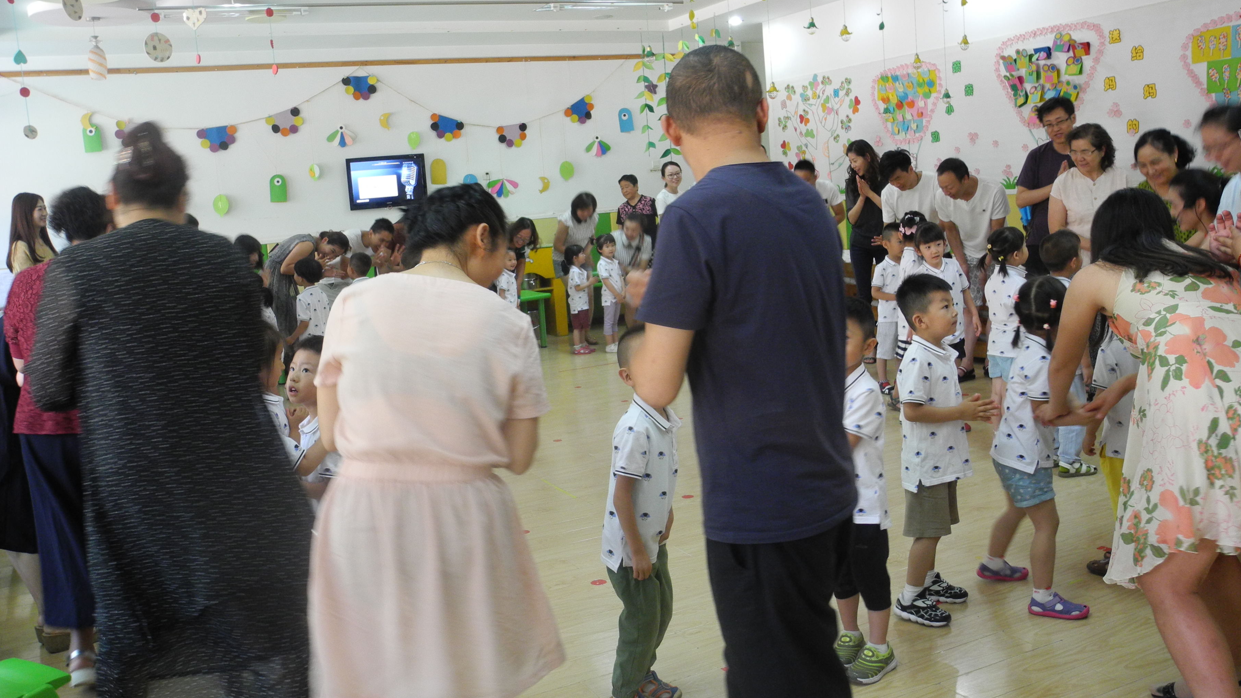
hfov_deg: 59.5
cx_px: 620
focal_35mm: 33
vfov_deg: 35.6
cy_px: 339
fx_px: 1086
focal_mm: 6.4
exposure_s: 1/30
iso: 273
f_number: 2.8
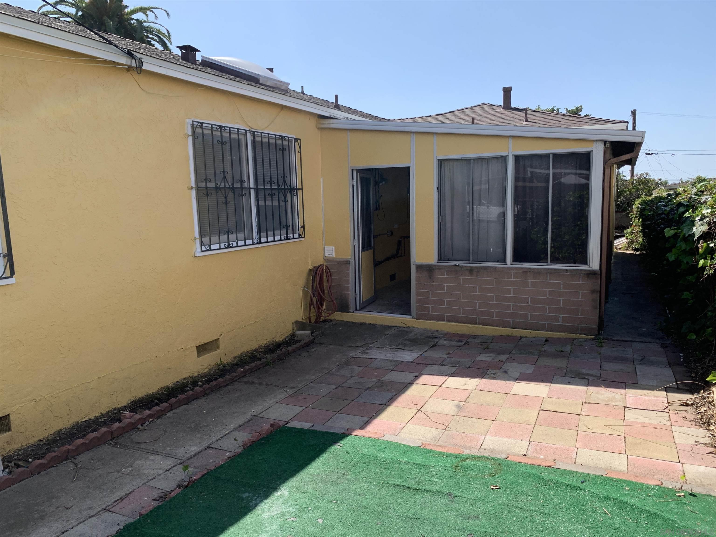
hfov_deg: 67.3
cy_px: 268
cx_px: 358
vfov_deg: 53.1
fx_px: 538
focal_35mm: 26
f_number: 1.8
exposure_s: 1/1812
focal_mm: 4.25
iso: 25
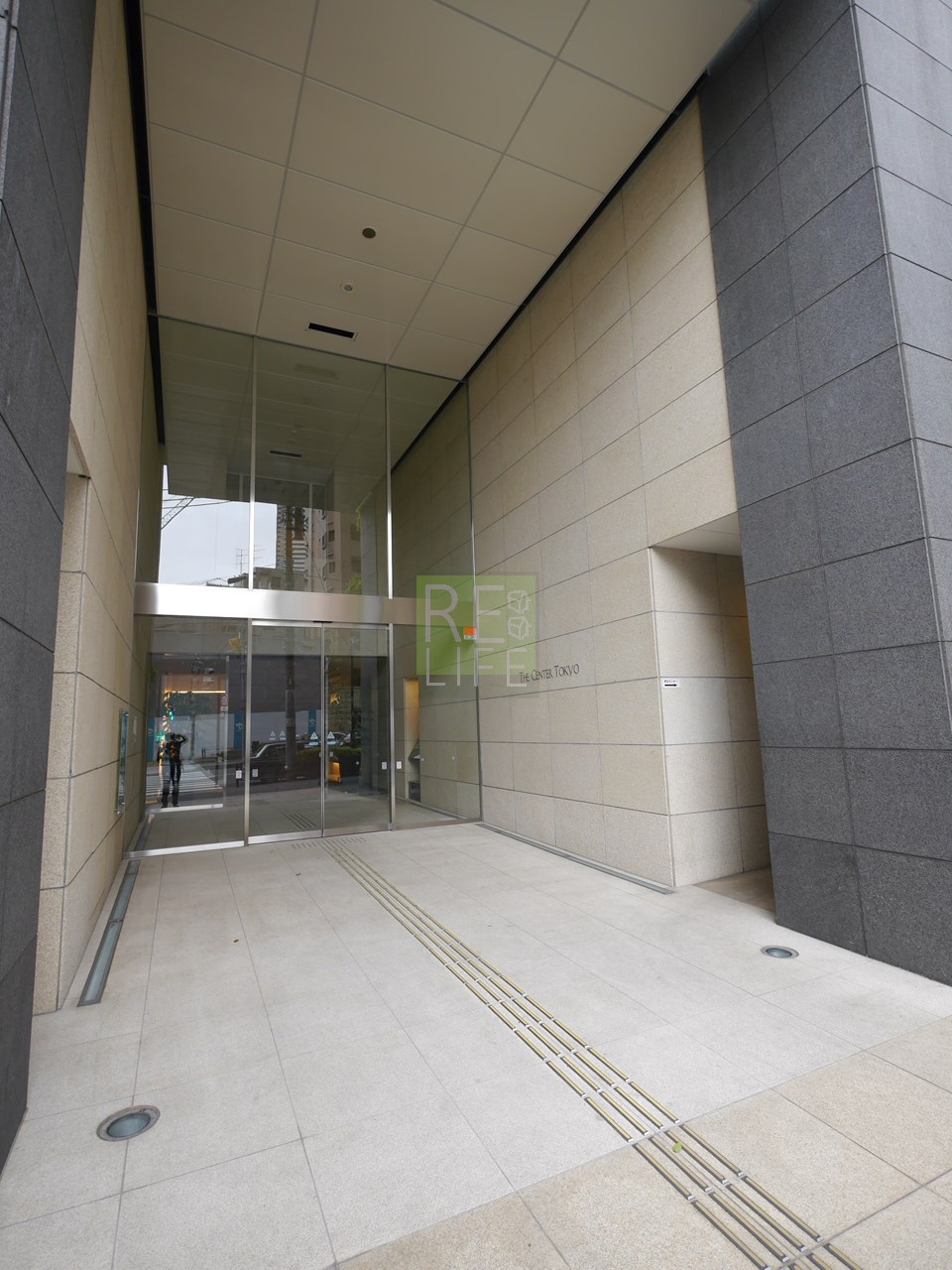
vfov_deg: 87.8
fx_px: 660
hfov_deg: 71.6
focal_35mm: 18
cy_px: 635
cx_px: 476
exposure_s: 1/60
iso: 250
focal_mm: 9
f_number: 4
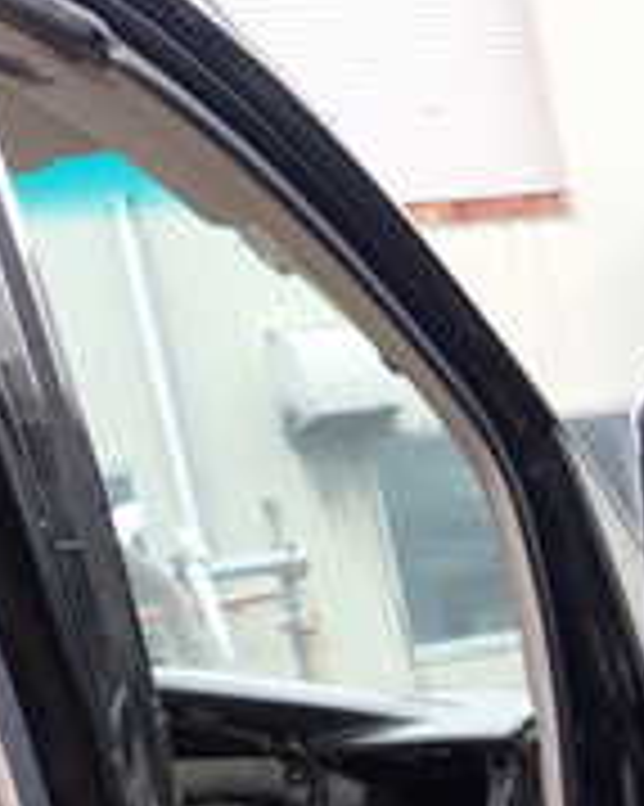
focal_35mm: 98
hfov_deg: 13.7
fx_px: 2337
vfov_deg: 18.9
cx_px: 1225
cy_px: 856
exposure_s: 1/100
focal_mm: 5.4
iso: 100
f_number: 3.2
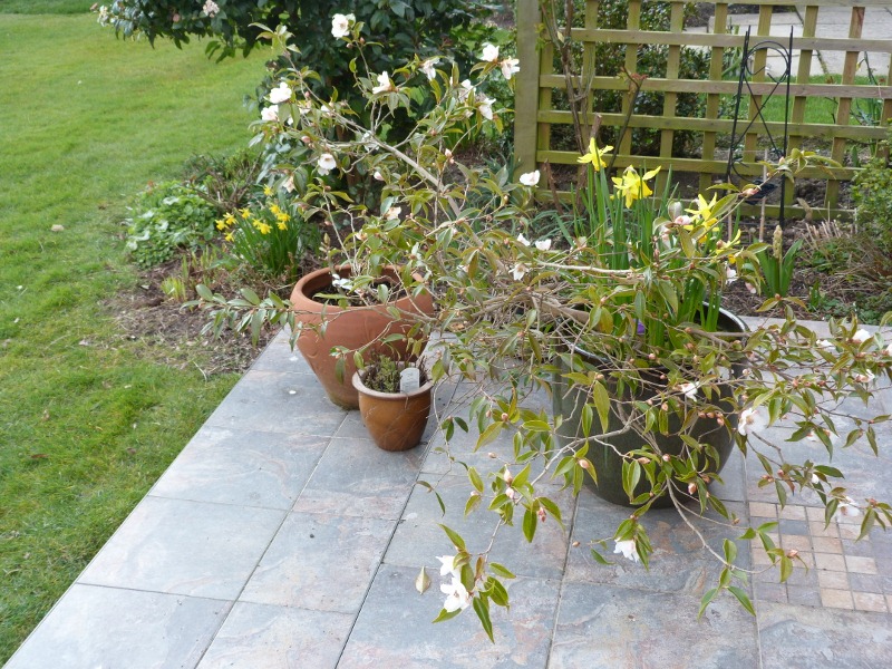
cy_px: 334
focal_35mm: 44
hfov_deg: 42.9
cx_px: 446
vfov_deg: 32.9
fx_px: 1134
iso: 100
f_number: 3.2
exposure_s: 1/60
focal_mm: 7.9
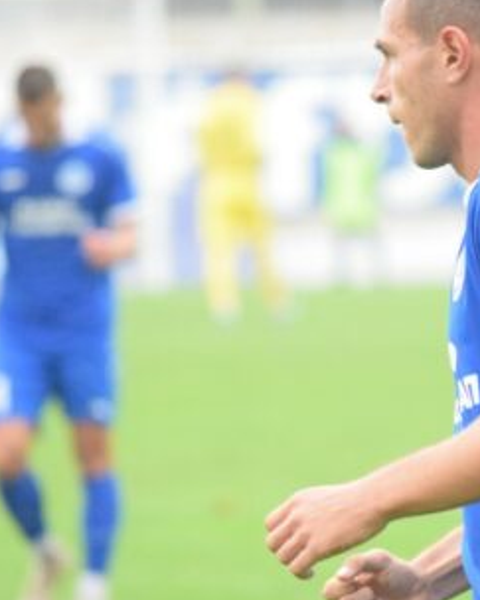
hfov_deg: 2.0
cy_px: 326
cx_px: 316
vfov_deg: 2.6
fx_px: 13467
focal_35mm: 758
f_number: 5.6
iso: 6400
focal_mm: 260
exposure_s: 1/1000
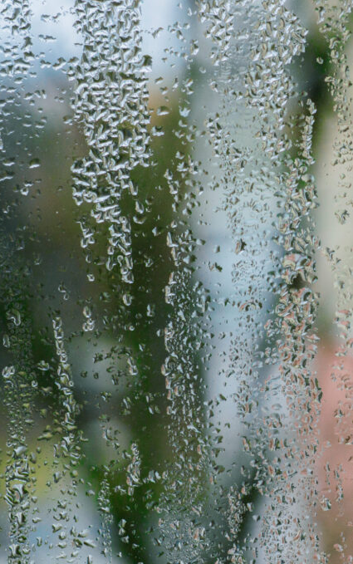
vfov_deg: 10.7
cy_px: 282
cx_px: 358
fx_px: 3010
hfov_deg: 6.7
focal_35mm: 196
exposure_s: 1/160
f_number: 6.3
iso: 100
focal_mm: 85
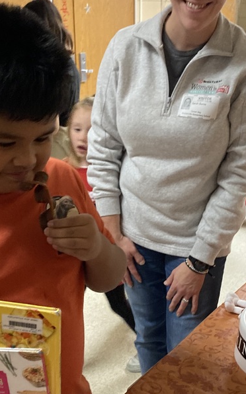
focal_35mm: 51
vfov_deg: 39.4
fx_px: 548
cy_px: 235
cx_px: 104
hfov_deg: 25.3
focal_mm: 3.99
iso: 500
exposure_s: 1/30
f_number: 1.8
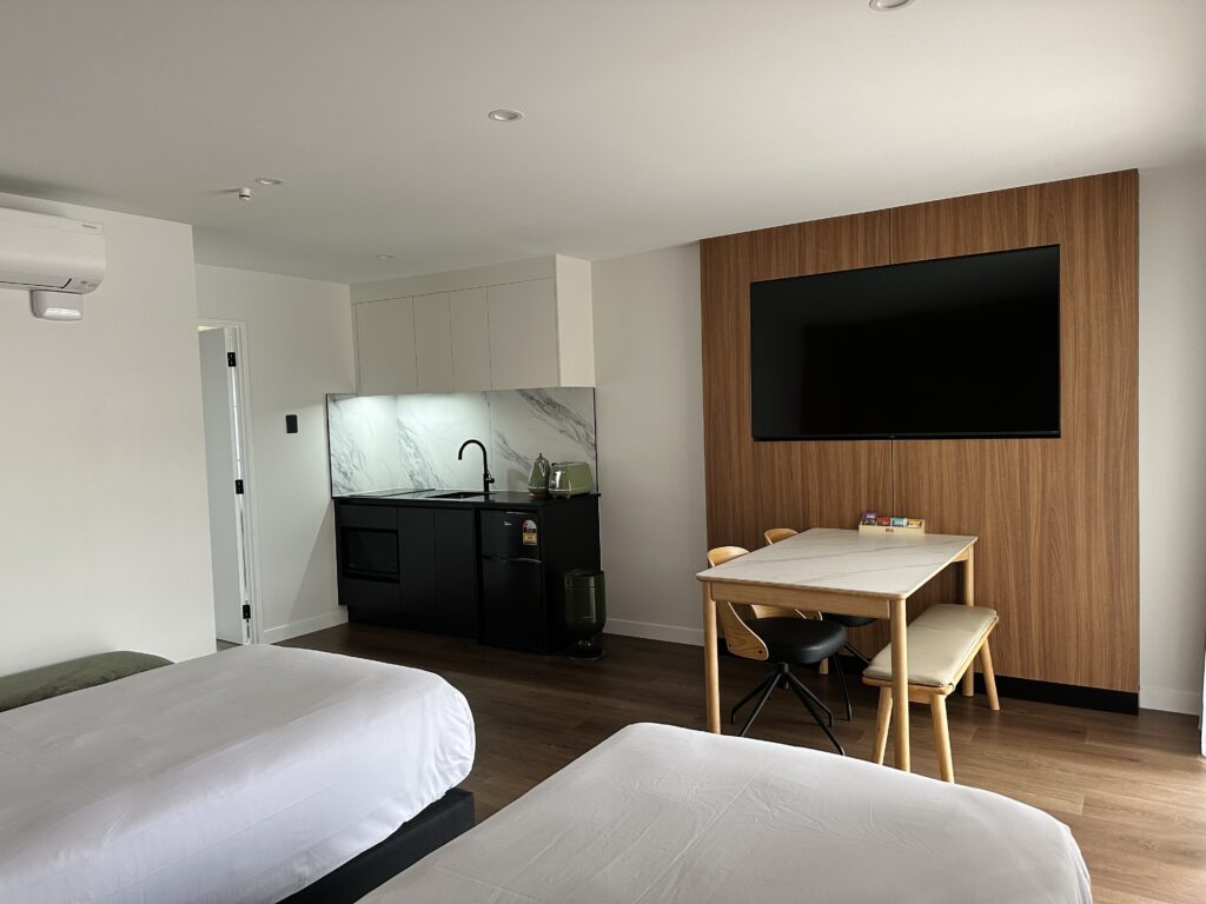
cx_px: 603
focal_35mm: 24
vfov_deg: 56.8
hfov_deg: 71.6
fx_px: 836
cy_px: 452
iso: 250
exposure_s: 1/85
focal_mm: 6.86
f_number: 1.78
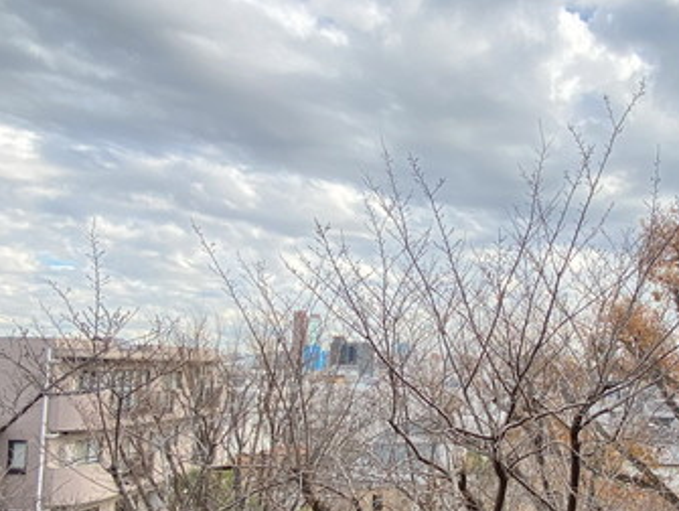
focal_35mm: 31
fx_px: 609
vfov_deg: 45.2
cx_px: 482
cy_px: 314
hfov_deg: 56.3
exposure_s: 1/335
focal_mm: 1.54
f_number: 2.4
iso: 20
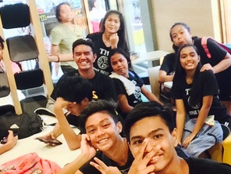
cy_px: 121
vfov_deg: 21.8
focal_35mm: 67
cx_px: 176
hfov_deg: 28.5
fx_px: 447
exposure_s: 1/30
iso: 200
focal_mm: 2.15
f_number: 2.4
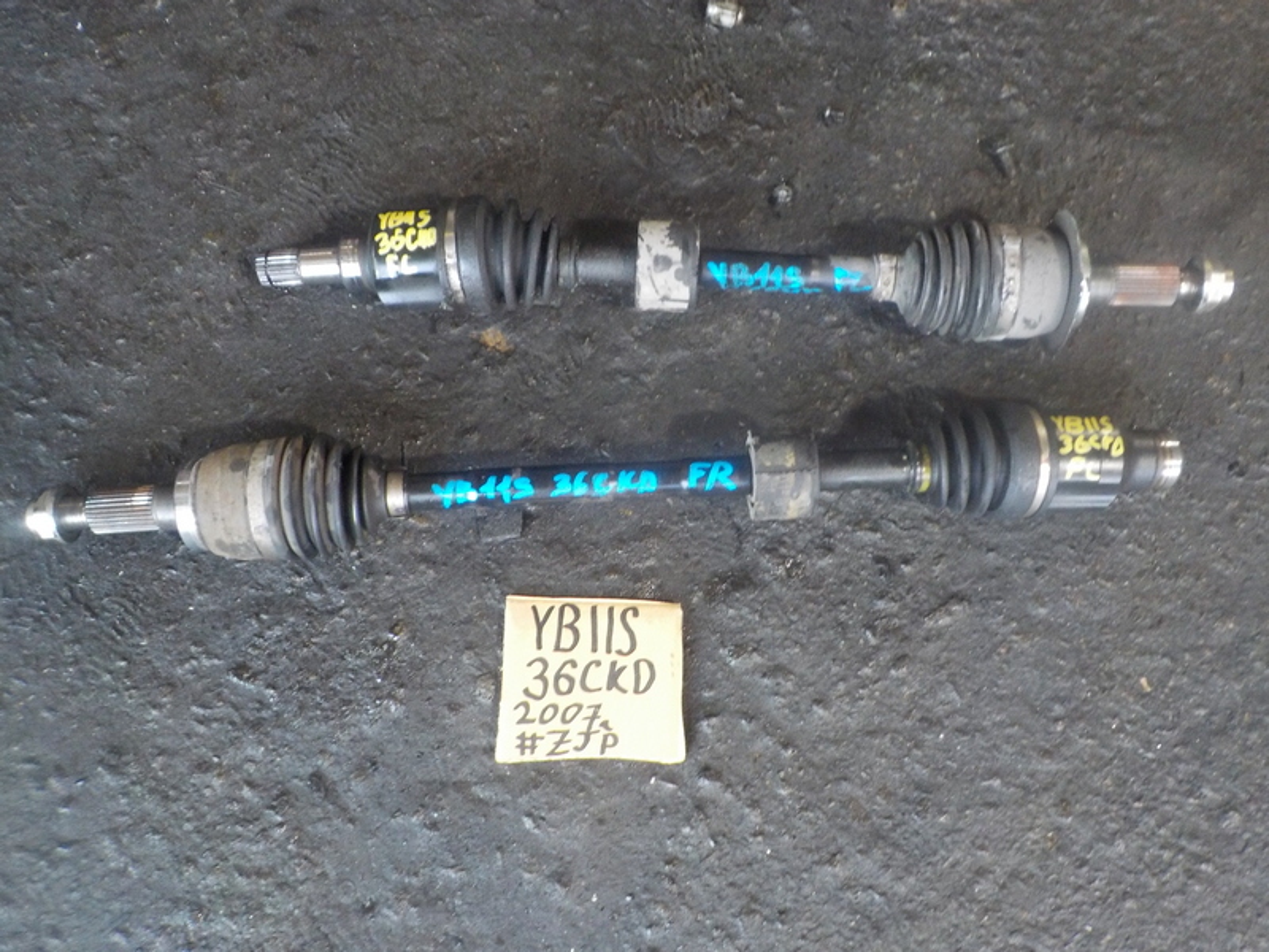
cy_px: 476
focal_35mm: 30
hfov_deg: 60.0
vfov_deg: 46.8
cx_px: 634
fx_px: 1100
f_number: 3.3
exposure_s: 1/30
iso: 360
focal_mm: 4.1
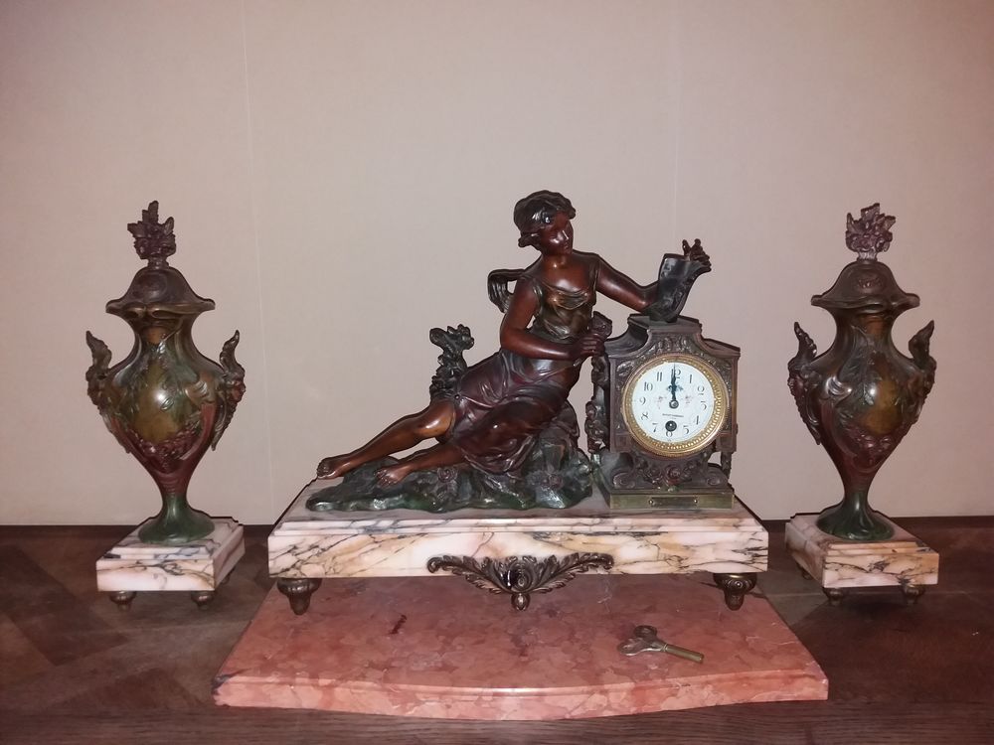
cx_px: 497
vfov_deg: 49.7
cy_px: 372
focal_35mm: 28
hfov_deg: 63.4
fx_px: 804
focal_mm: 3.7
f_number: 1.9
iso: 160
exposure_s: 1/23
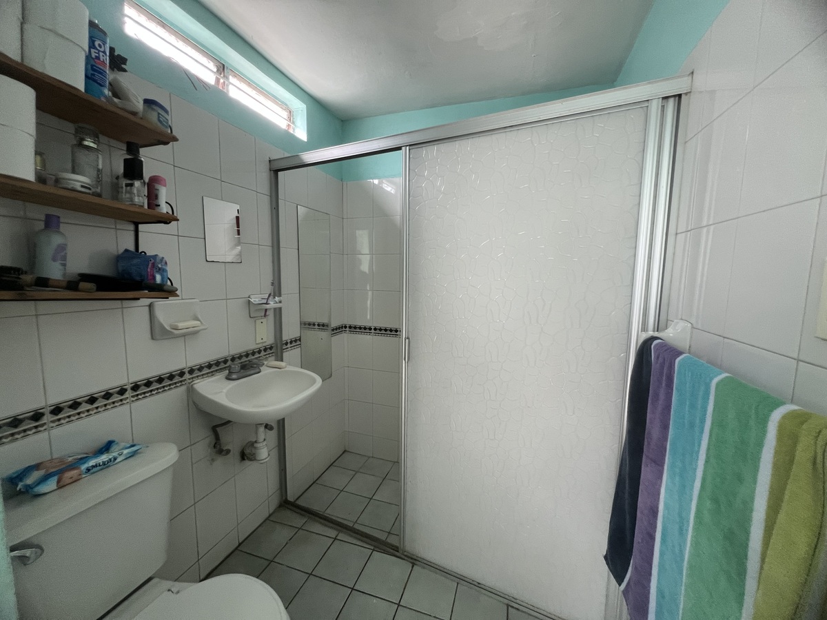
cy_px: 310
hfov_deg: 106.2
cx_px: 414
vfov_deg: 89.9
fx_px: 311
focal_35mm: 13
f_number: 1.8
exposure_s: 1/99
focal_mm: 1.57
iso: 160
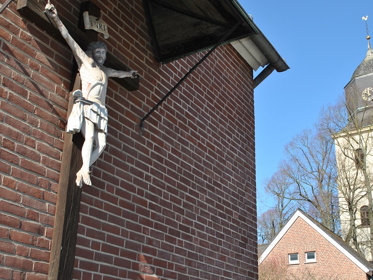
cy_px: 156
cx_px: 237
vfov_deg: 29.7
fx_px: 528
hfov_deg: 38.6
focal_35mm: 49
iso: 100
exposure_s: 1/200
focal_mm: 26
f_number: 7.1
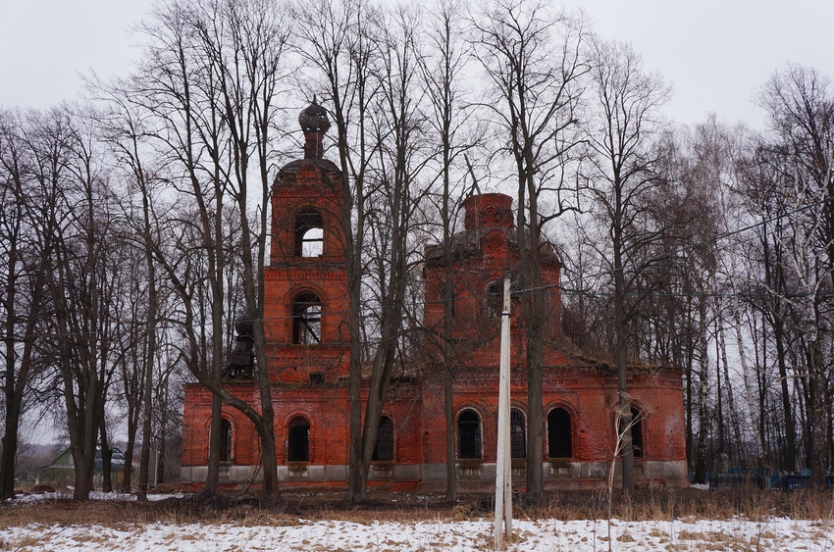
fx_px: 867
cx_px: 417
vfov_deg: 35.3
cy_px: 276
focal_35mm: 38
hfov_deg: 51.4
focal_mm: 25
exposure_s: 1/160
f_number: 5.6
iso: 400
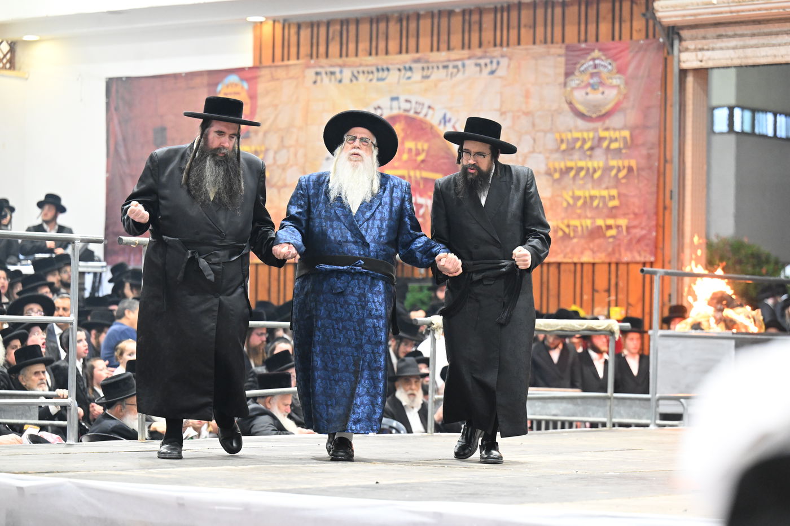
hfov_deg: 17.1
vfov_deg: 11.4
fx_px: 2633
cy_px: 263
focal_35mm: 120
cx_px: 395
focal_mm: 120
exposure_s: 1/200
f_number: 3.2
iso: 5000
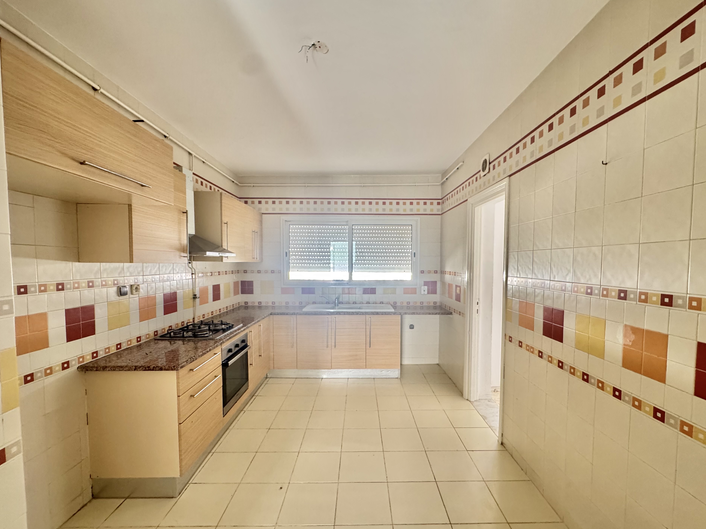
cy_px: 278
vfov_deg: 81.7
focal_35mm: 15
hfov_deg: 98.1
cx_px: 364
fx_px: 306
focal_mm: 2.22
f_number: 2.2
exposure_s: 1/84
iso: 320
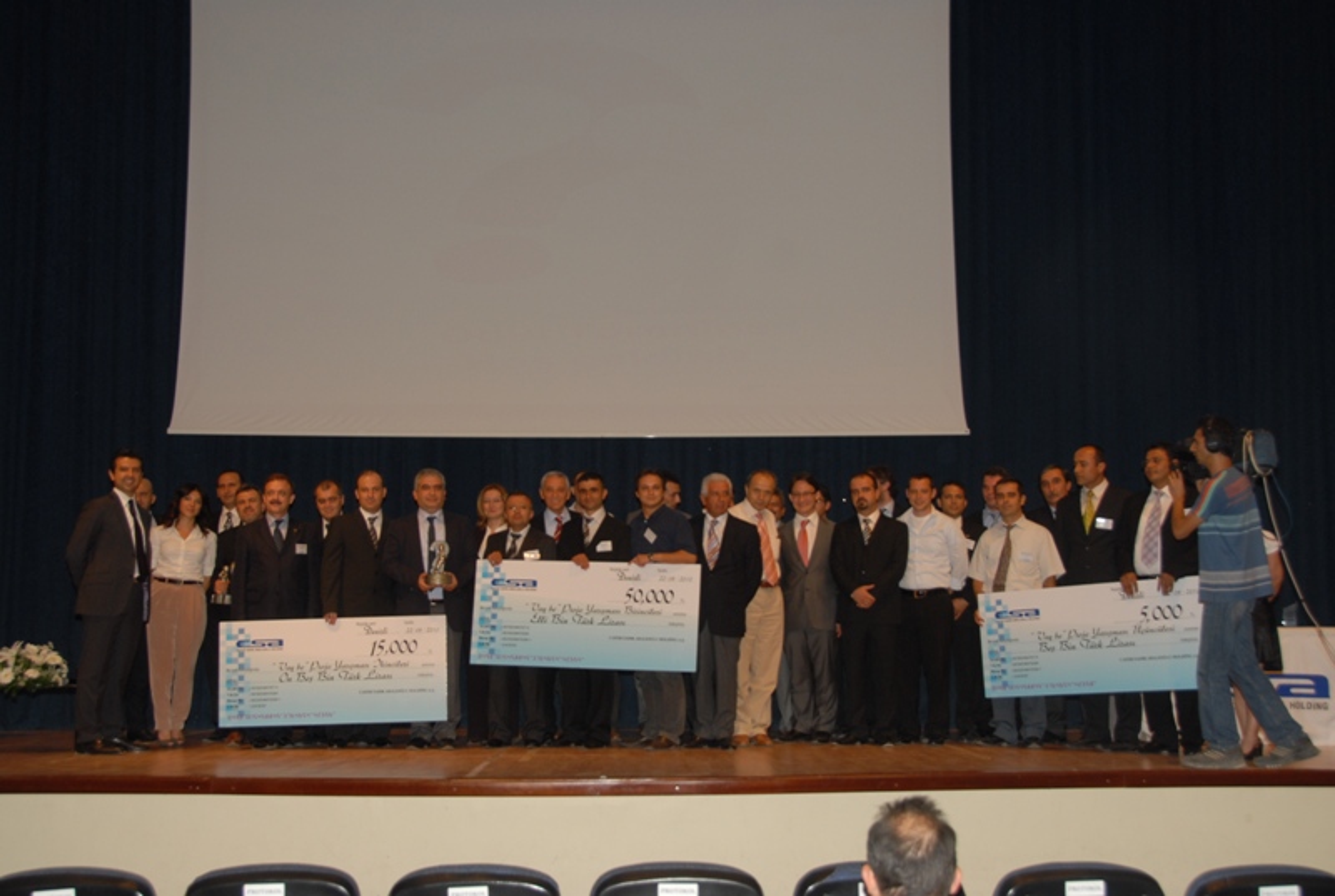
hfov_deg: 49.5
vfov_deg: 34.4
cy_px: 448
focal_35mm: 39
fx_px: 1449
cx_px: 668
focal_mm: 26
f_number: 5
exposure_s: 1/60
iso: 200
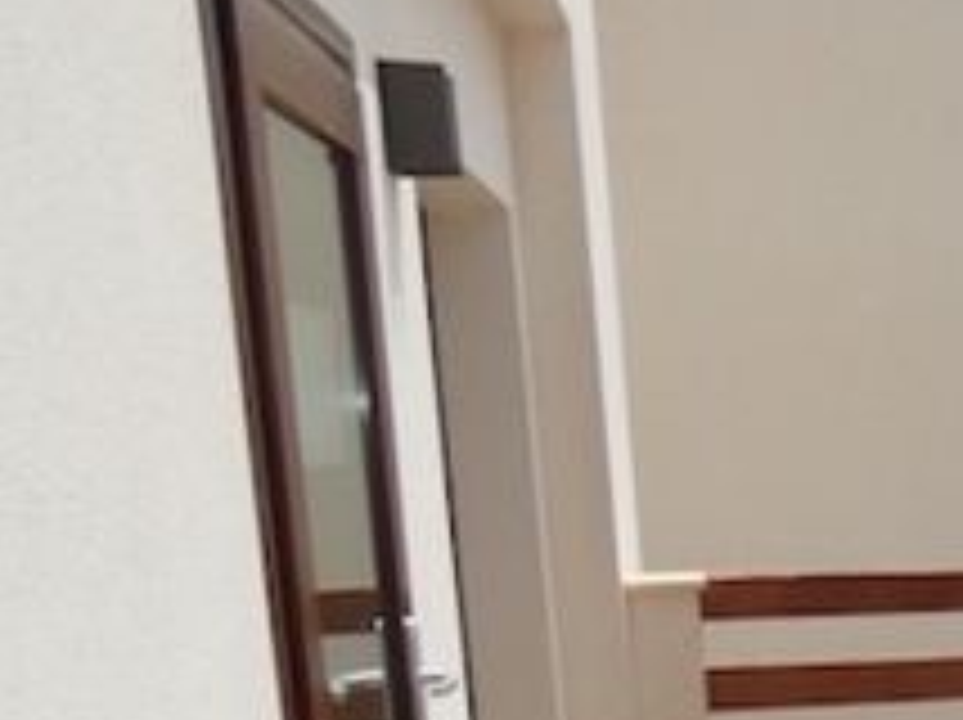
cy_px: 788
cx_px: 1366
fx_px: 1834
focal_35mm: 66
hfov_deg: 24.3
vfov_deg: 21.1
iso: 80
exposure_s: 1/2000
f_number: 2.8
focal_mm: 3.6
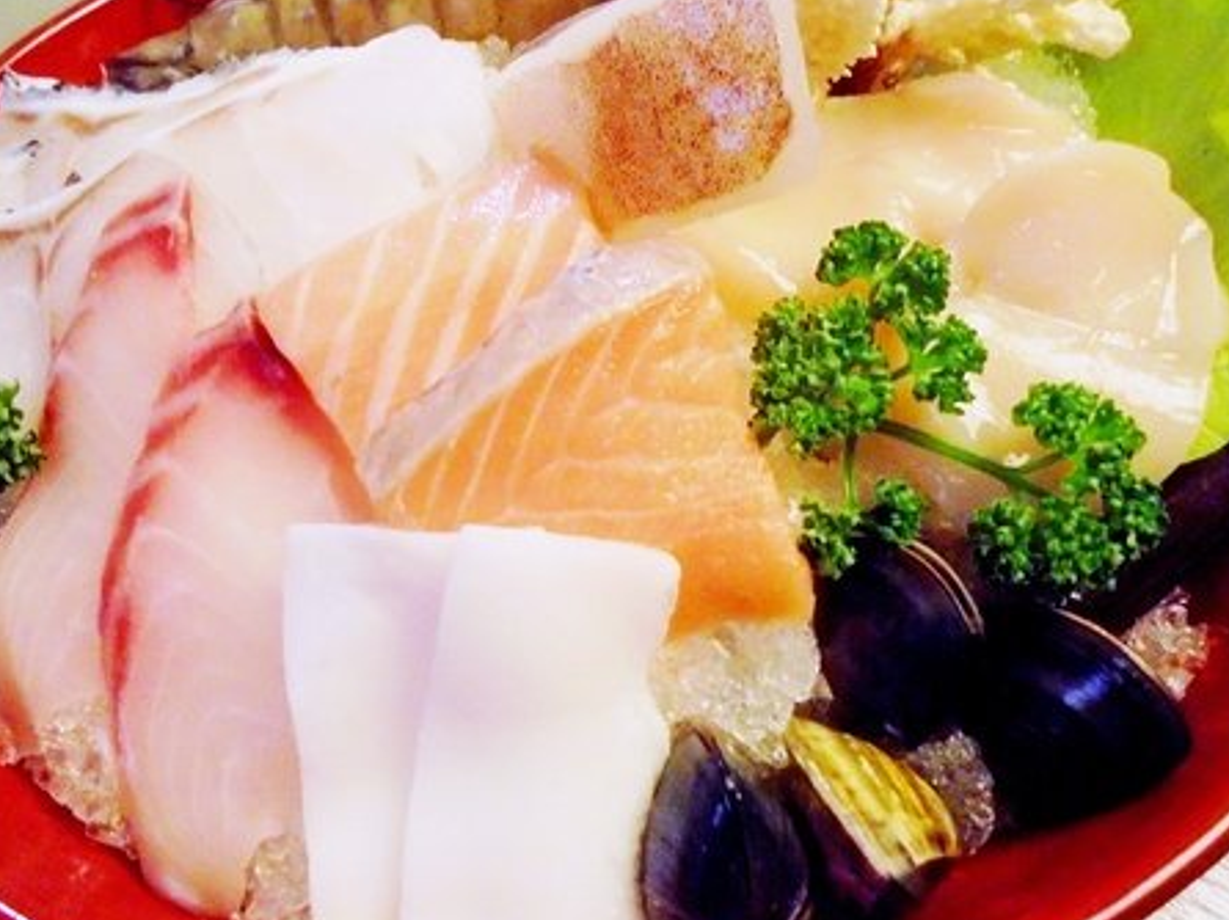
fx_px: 1242
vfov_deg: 40.6
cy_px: 419
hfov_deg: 52.6
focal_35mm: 35
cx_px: 557
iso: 400
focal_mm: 4.6
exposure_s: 1/13
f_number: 3.5
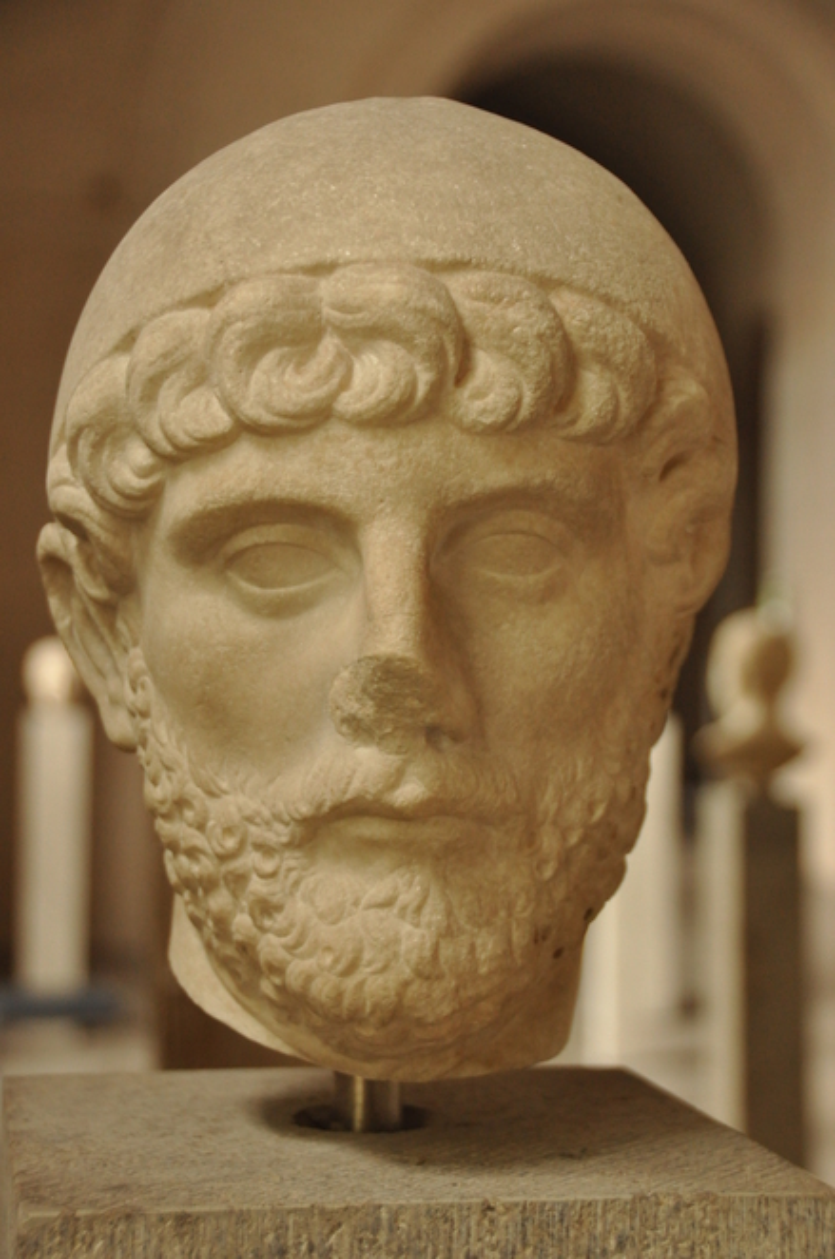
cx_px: 418
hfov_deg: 18.9
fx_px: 2514
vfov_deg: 28.1
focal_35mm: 72
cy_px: 630
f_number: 4.5
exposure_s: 1/50
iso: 1000
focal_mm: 48
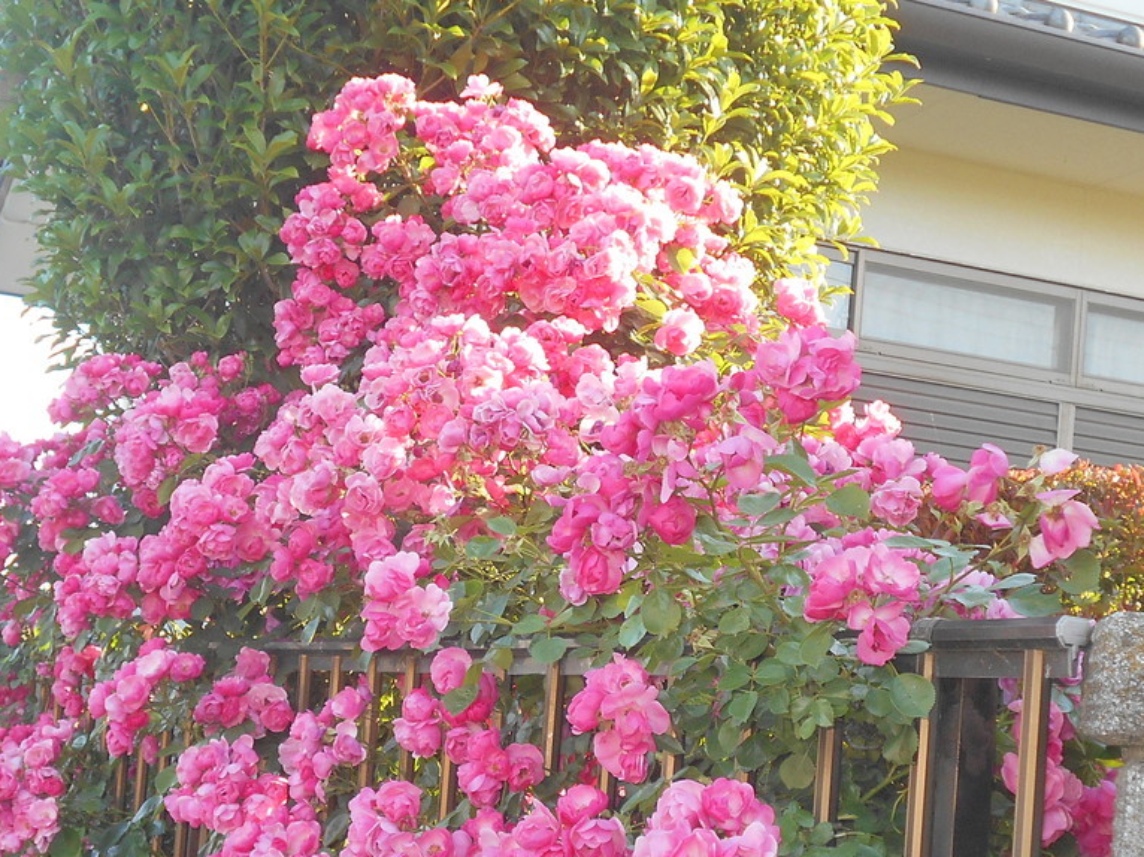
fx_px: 1916
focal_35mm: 58
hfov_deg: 33.2
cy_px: 633
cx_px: 566
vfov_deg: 25.0
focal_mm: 6.7
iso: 80
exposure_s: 1/80
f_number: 3.9
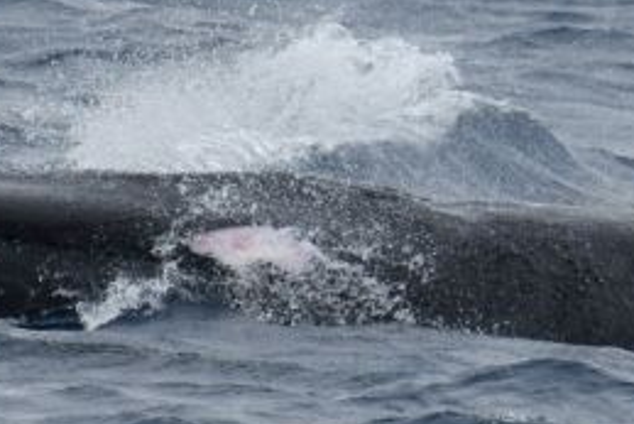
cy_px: 170
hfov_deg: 1.1
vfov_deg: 0.7
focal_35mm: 1851
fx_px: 32615
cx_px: 592
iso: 1250
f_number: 6.3
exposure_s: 1/8000
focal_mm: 600
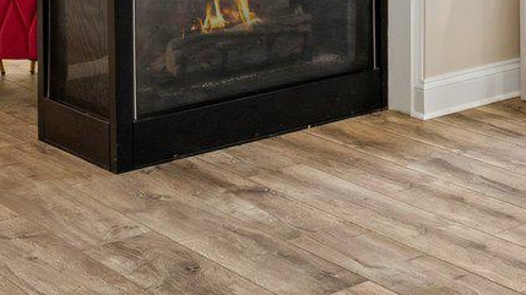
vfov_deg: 13.0
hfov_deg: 22.1
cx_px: 710
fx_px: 1185
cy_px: -217
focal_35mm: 85
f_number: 9
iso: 200
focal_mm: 11.6
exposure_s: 1/8
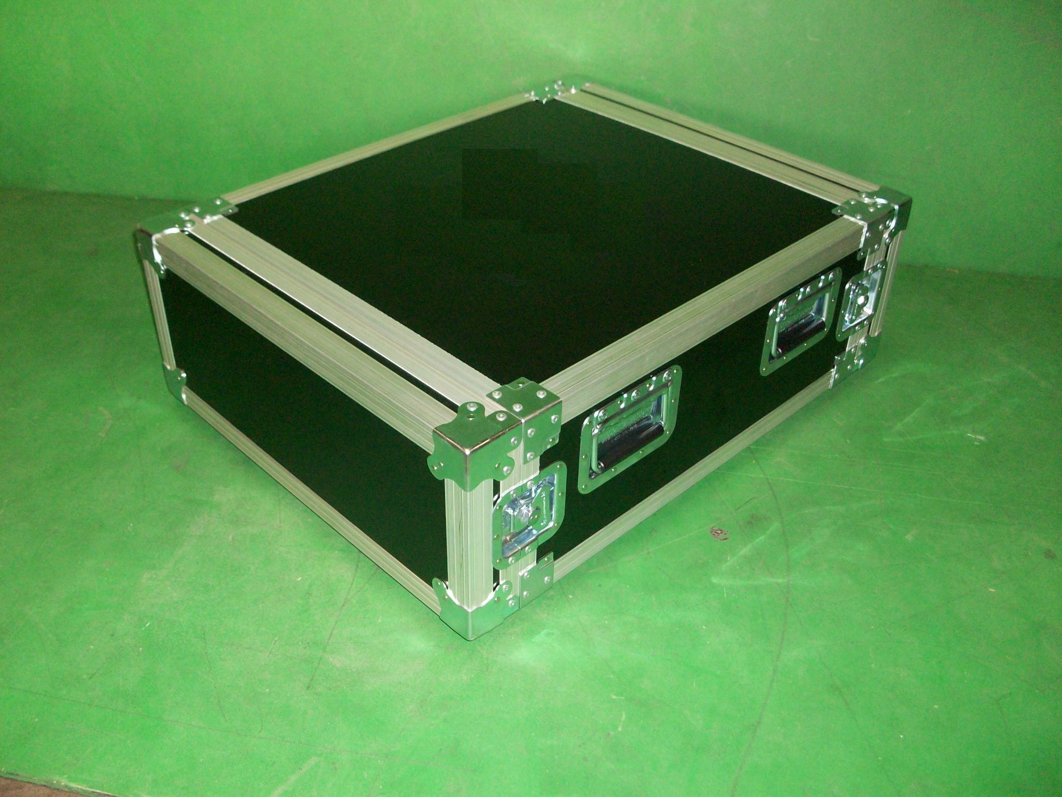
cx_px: 531
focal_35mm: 34
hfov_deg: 54.0
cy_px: 398
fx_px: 1043
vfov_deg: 41.8
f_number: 2.8
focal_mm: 5.7
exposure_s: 1/60
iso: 160
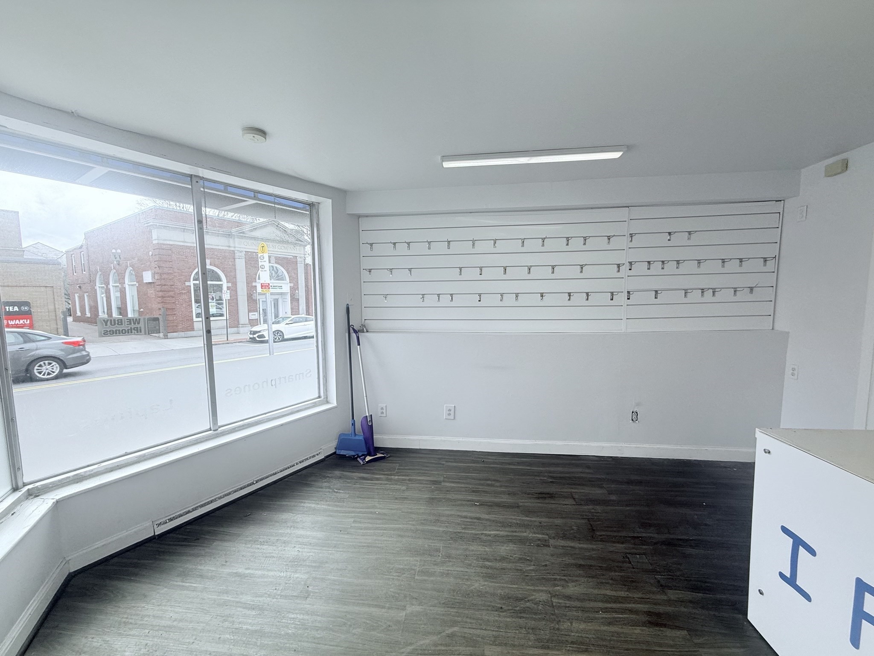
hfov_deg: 102.1
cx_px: 437
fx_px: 353
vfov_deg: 85.7
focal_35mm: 14
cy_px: 328
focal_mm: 2.22
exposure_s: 1/296
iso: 50
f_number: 2.2
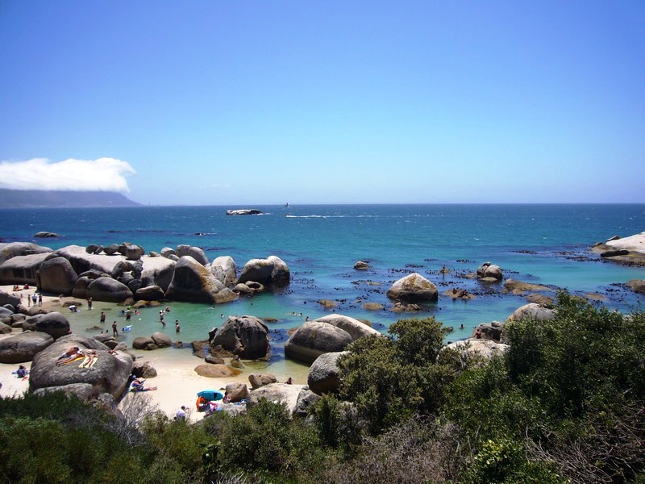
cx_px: 322
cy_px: 242
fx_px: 522
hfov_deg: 63.4
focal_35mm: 28
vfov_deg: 49.7
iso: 80
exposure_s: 1/500
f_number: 5.6
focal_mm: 4.6
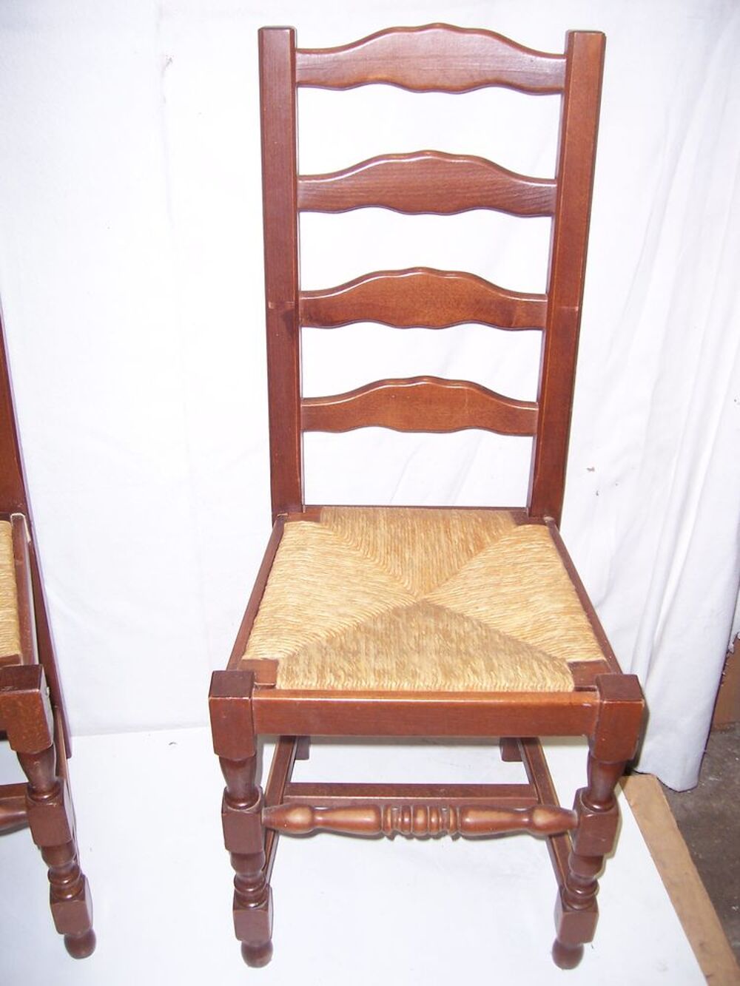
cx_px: 370
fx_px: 1026
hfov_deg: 39.7
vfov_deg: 51.4
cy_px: 493
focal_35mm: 36
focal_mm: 6
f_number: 3
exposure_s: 1/60
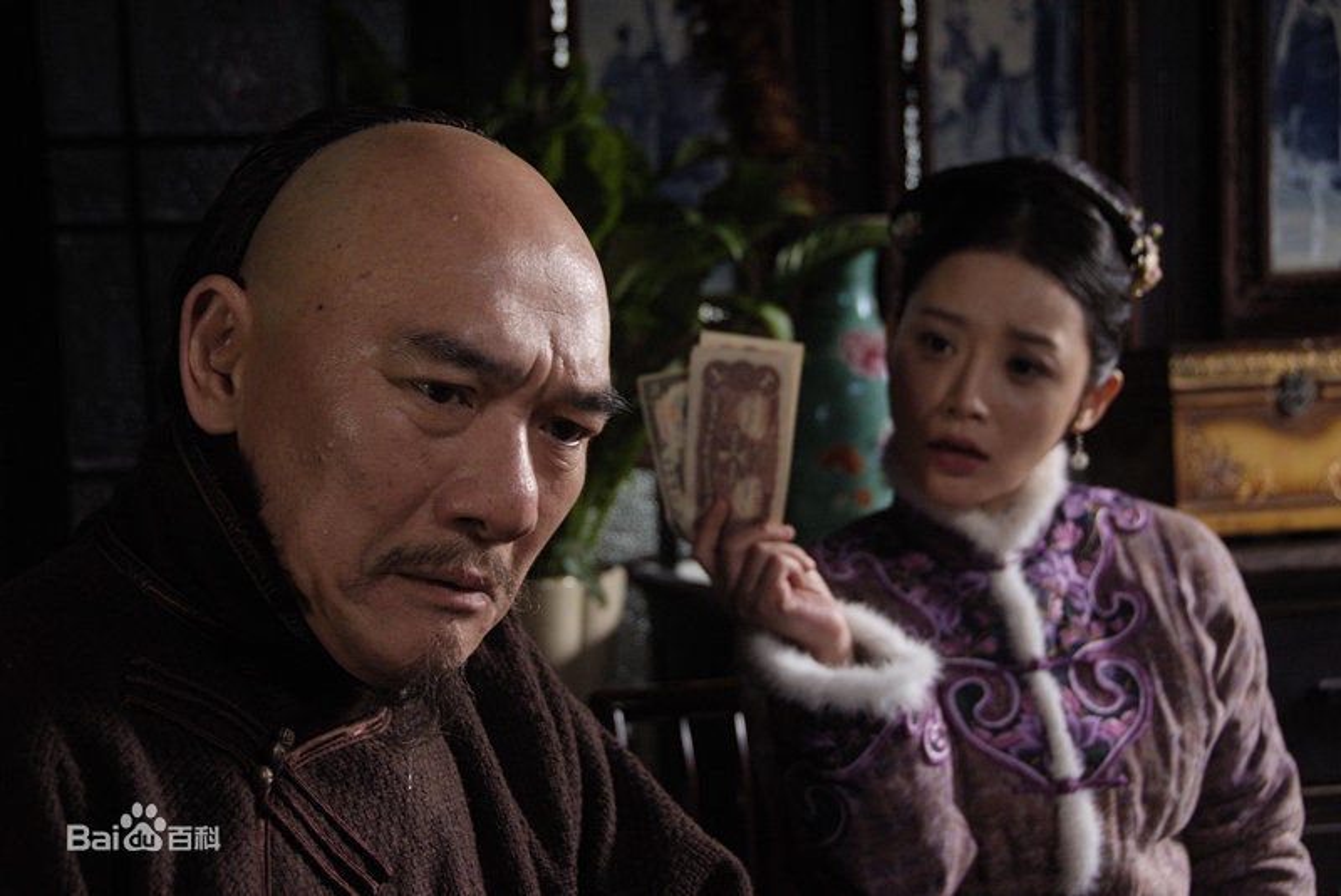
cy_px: 448
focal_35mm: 69
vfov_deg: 19.8
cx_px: 670
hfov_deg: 29.2
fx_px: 2573
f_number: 4.5
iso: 800
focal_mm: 46
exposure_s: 1/40
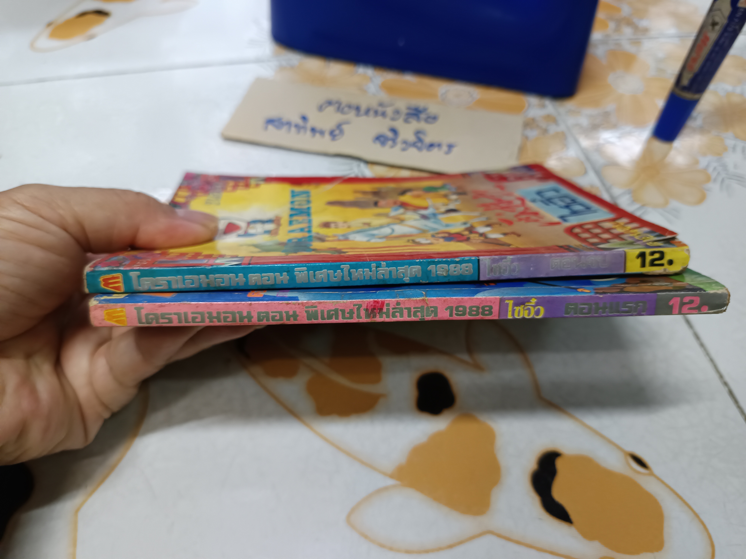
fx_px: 517
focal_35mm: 24
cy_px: 280
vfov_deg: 56.8
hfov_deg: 71.6
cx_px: 373
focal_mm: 5.31
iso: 1060
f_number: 1.7
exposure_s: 1/33.3
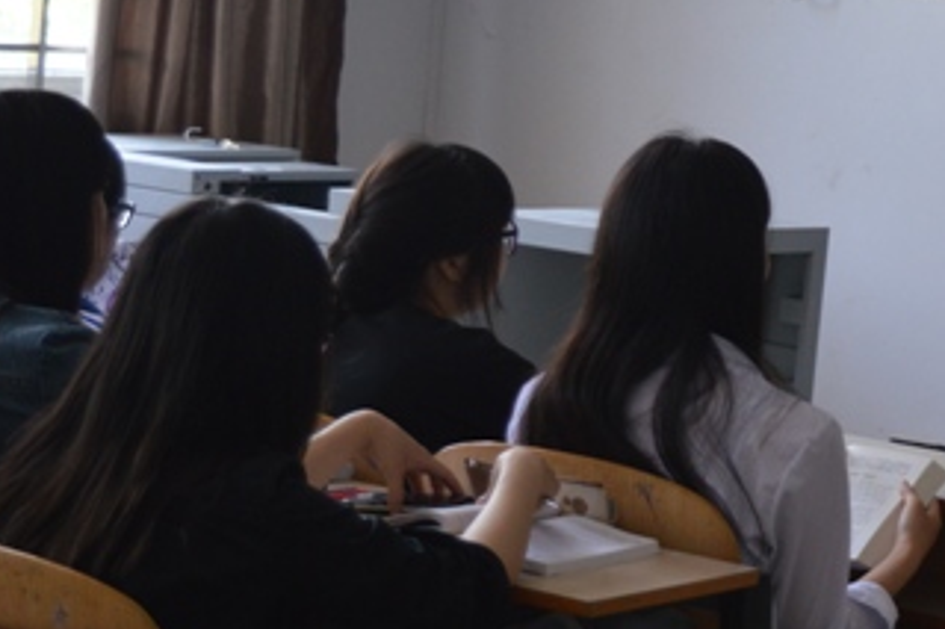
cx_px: 1001
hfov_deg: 17.1
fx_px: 3050
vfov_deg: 11.7
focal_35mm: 116
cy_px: 56
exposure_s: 1/60
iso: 450
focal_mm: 31
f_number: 4.2
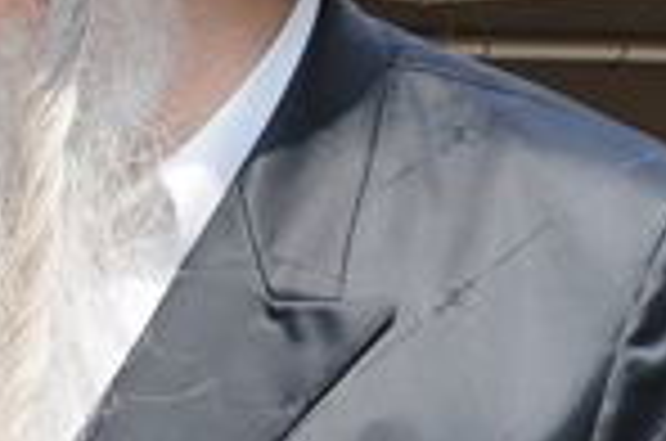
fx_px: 5741
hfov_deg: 6.6
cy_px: 648
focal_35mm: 311
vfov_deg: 4.4
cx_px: 63
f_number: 8
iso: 200
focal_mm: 30
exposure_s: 1/200
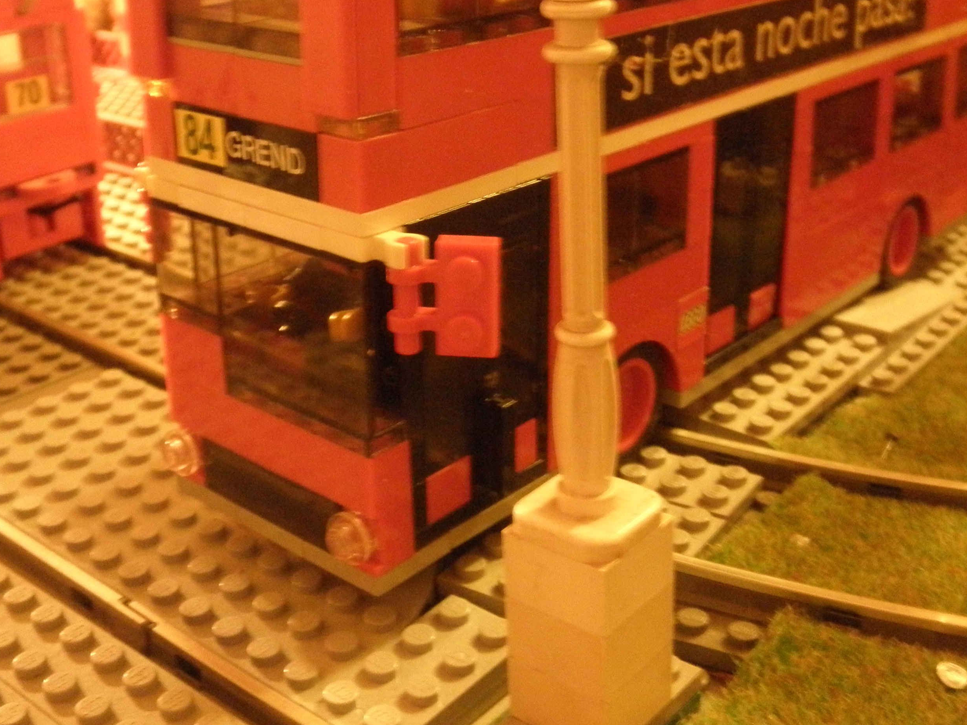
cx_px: 471
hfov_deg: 42.1
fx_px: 1257
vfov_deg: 31.7
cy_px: 193
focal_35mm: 45
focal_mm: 5
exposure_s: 1/4
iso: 400
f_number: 3
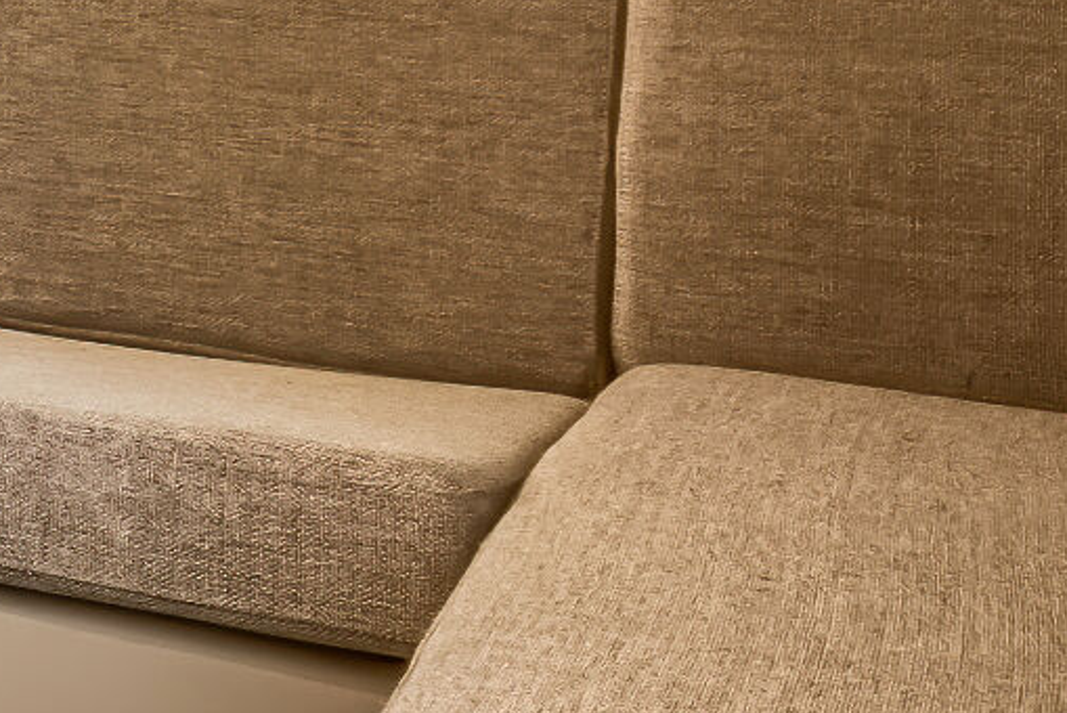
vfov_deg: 12.3
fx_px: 3143
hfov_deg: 13.7
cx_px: -1516
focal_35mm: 106
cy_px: -392
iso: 400
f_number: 8
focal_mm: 12
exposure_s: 1/3
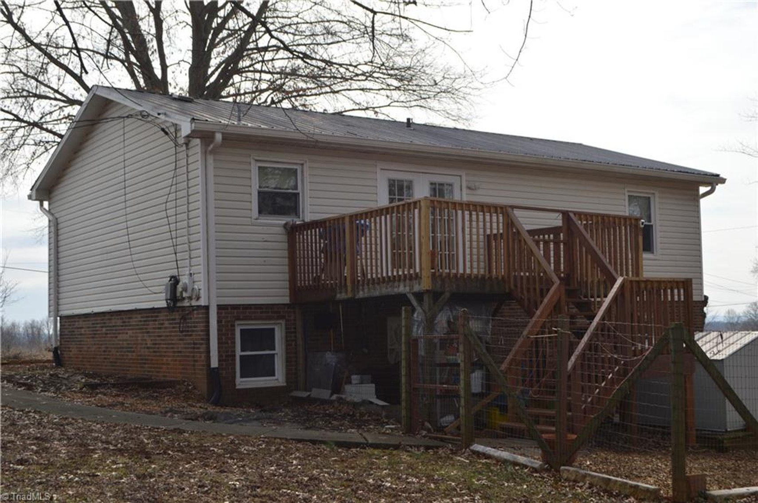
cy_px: 252
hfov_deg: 41.2
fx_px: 1009
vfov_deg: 28.0
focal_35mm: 48
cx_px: 379
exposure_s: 1/200
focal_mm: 32
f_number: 8
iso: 100
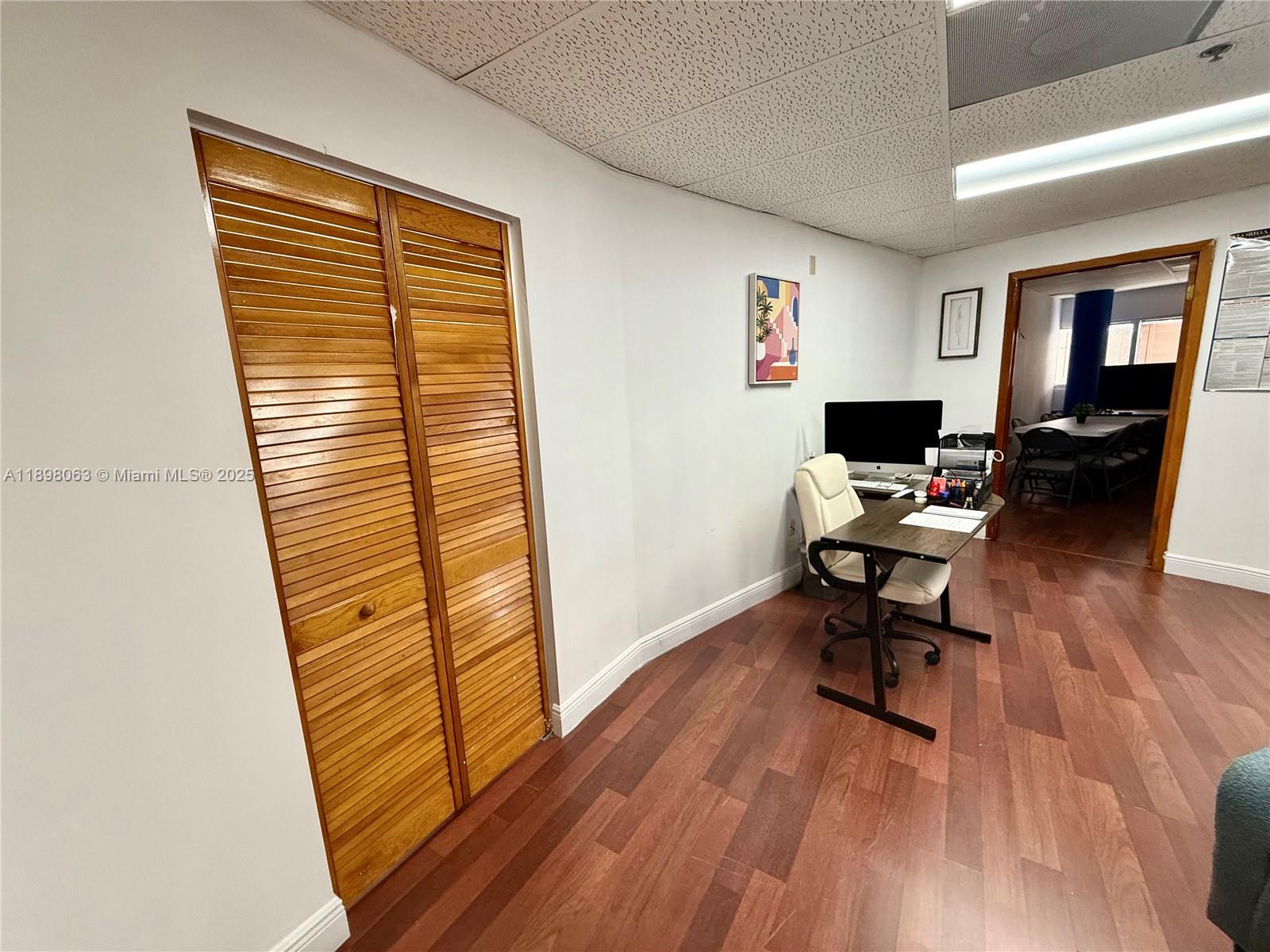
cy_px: 476
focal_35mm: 14
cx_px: 635
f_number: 2.2
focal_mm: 2.22
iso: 200
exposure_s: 1/60
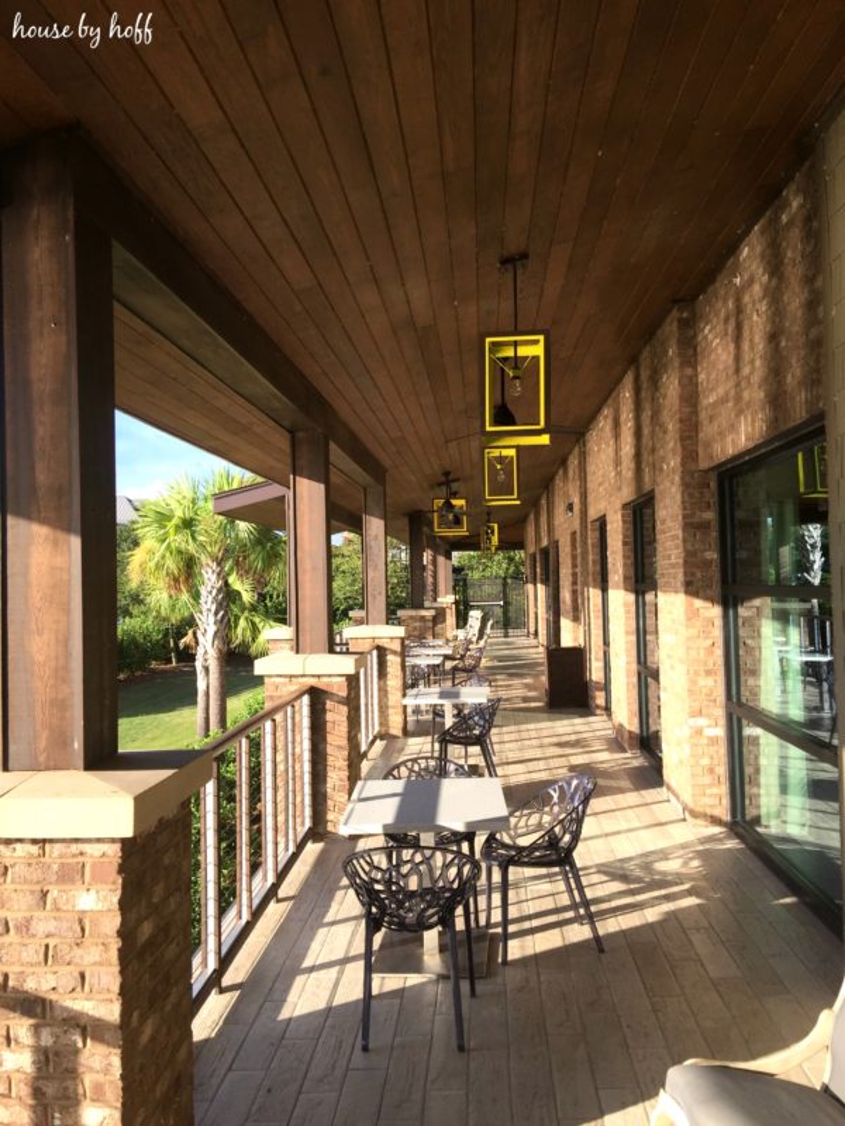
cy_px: 563
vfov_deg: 61.7
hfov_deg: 48.2
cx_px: 422
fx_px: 944
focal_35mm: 29
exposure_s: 1/706
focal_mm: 4.15
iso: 32
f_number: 2.2
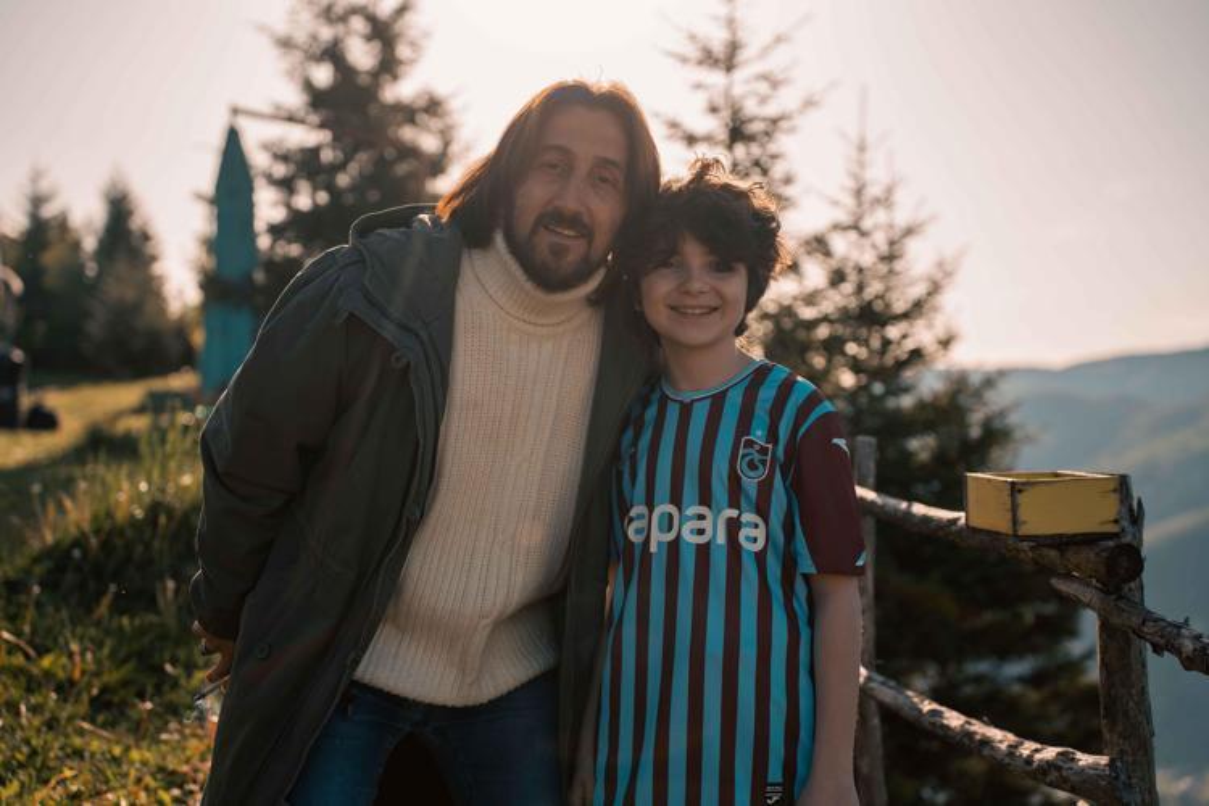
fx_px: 1813
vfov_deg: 25.1
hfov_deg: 36.9
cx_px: 604
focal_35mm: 54
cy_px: 403
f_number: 2.8
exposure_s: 1/1600
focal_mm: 54
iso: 125
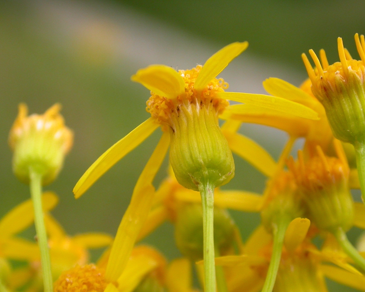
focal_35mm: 104
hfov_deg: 18.5
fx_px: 1123
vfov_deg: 14.8
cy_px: 146
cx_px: 192
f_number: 5
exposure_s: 1/246
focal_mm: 20.6
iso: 100
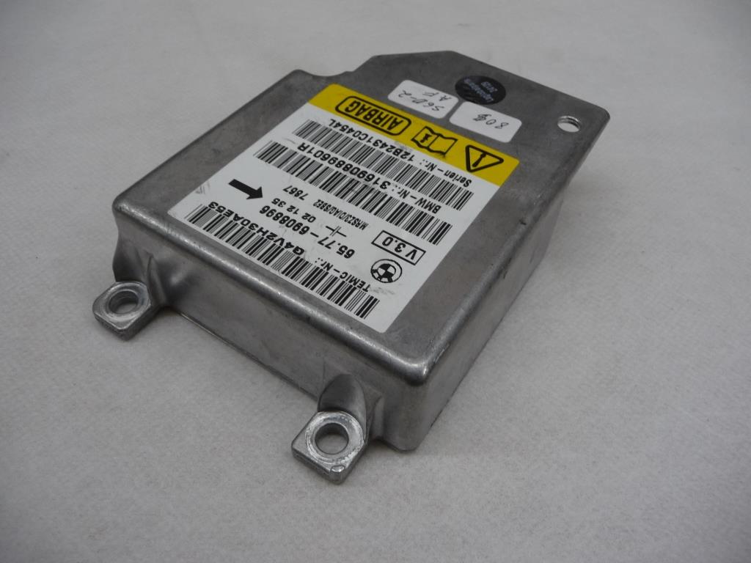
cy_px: 282
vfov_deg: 49.7
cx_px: 376
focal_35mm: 28
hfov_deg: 63.4
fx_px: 607
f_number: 3.3
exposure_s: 1/30
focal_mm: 4.7
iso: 100
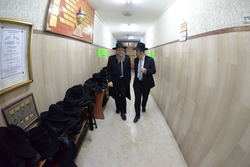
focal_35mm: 15
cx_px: 125
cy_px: 84
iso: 6400
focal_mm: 15
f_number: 5.6
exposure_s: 1/125
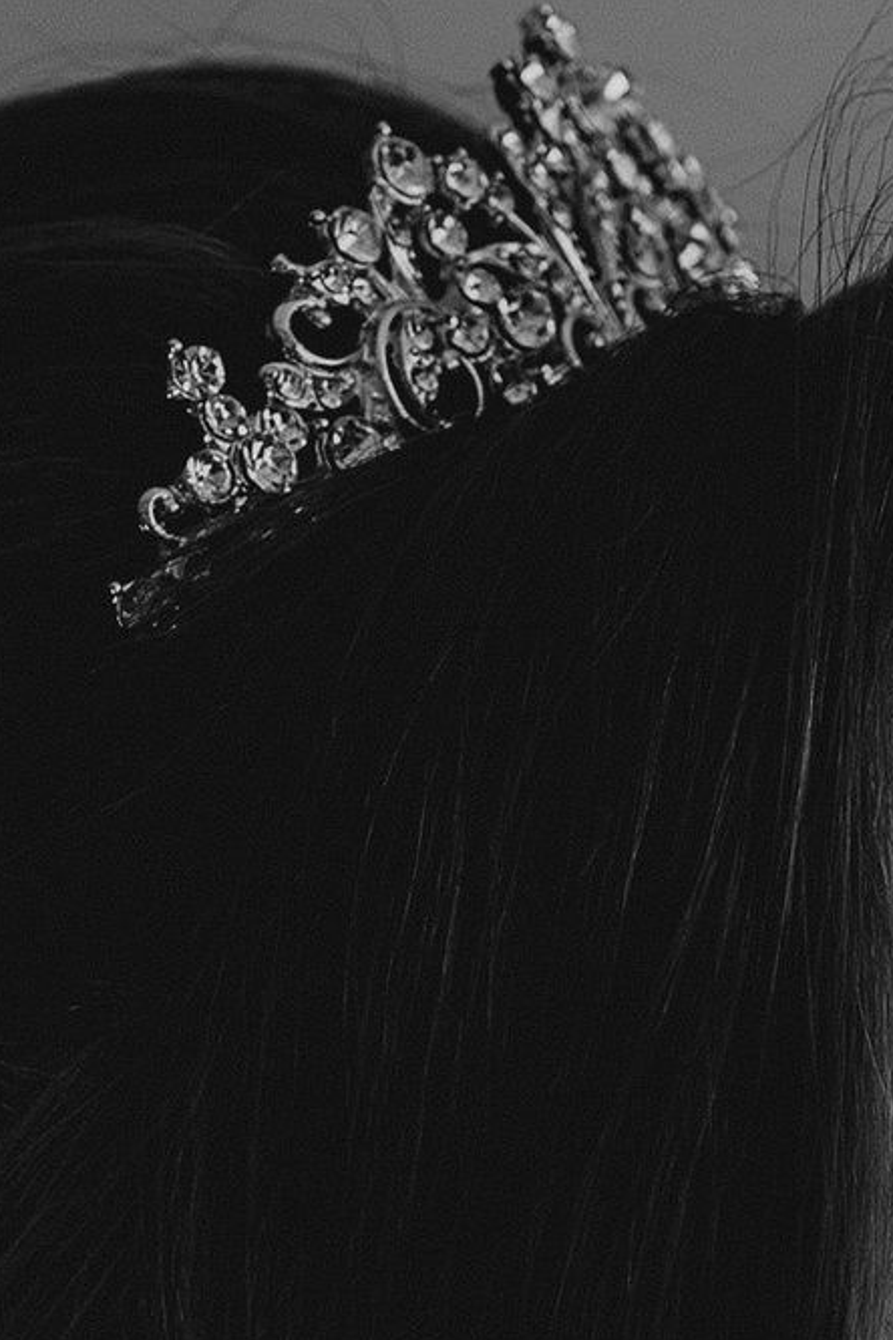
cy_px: 3038
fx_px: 18231
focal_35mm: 490
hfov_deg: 2.8
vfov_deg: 4.1
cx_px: 1066
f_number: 3.2
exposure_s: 1/800
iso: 200
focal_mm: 85
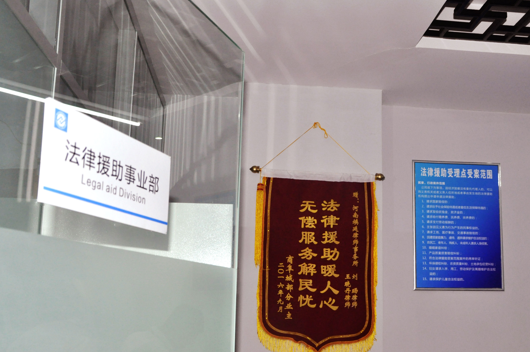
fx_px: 686
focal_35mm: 47
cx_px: 318
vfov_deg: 28.7
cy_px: 213
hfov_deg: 42.1
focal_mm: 25
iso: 1000
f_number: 9
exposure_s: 1/125
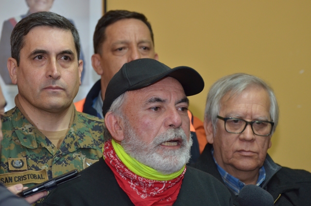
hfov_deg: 13.7
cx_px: 156
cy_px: 103
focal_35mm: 150
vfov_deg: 9.1
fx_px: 1293
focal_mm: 100
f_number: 4.5
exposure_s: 1/60
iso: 800
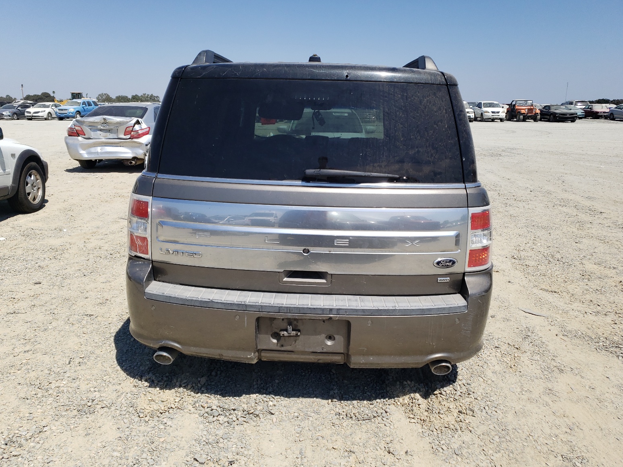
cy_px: 231
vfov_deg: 51.4
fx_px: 486
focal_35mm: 27
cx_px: 309
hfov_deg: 65.3
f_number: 1.5
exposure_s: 1/5000
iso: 50
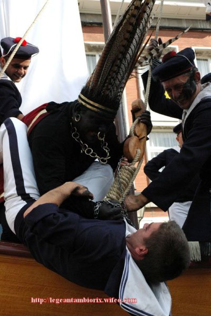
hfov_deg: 23.8
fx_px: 502
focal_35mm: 57
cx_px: 106
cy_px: 158
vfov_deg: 35.1
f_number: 8
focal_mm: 38
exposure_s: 1/640
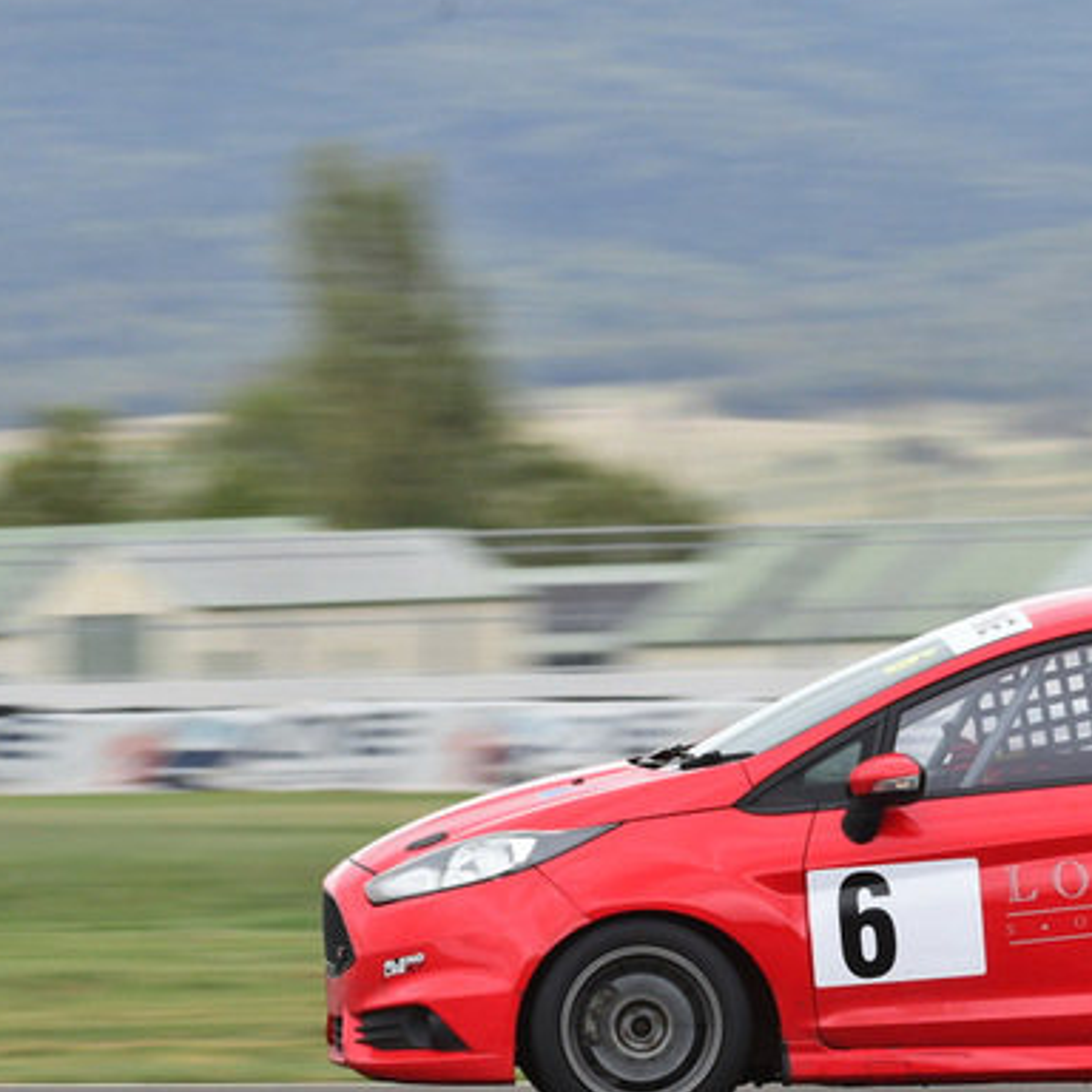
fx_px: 18987
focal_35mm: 532
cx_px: 1055
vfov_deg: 3.3
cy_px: 623
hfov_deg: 3.3
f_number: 11
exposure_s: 1/200
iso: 400
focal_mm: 200
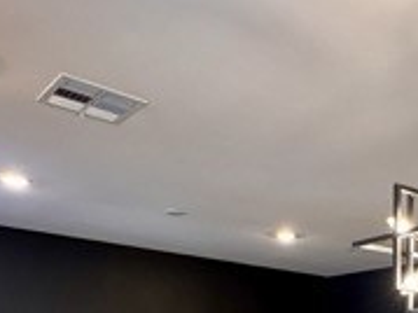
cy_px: 369
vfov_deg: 26.1
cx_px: 388
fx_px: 603
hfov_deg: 35.6
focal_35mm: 50
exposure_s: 1/60
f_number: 2.2
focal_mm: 2.22
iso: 160
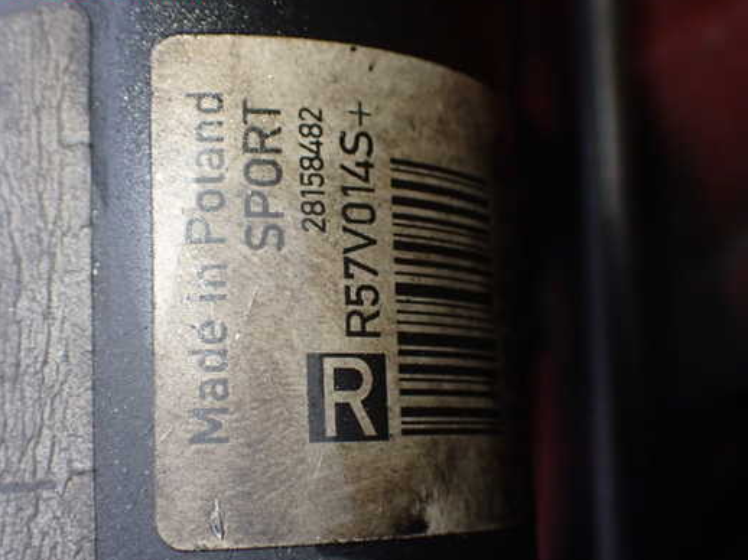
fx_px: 1102
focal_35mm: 51
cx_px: 361
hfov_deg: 37.5
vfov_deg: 28.5
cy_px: 294
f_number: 2.9
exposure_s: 1/160
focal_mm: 7.84
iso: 800
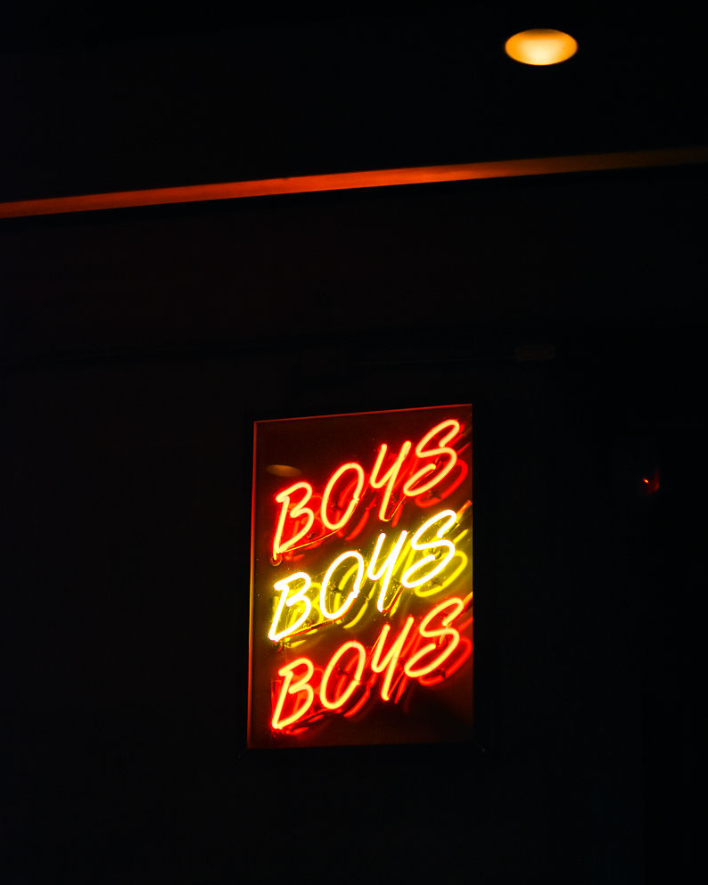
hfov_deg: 25.6
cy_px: 514
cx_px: 356
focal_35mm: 60
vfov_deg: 31.6
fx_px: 1561
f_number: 1.8
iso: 2000
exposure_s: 1/500
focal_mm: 35
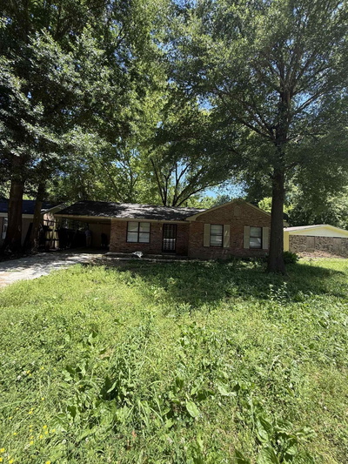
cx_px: 174
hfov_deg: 85.7
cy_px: 232
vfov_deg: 102.1
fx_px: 188
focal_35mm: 14
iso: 50
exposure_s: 1/351
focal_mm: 2.22
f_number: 2.2
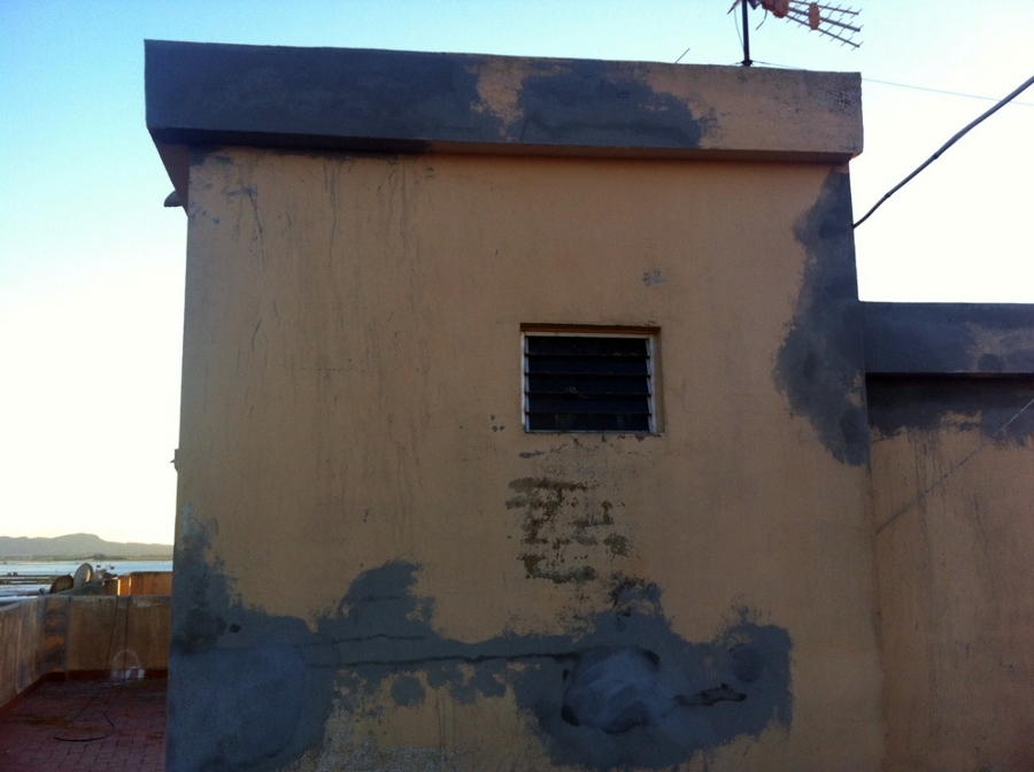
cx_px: 517
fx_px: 1044
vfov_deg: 40.6
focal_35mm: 35
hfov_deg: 52.7
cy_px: 386
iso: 80
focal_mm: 3.85
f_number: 2.8
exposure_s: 1/170
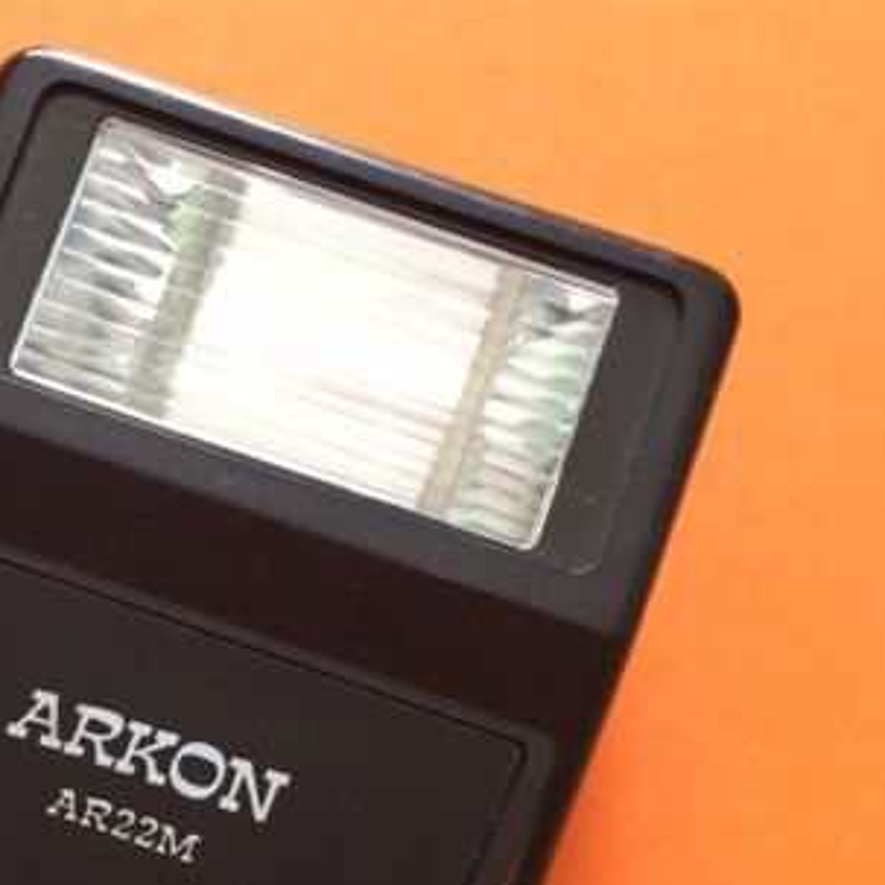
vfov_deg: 29.8
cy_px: 719
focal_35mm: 56
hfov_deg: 30.1
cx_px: 228
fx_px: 1620
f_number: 2.2
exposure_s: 1/30
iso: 250
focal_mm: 4.12
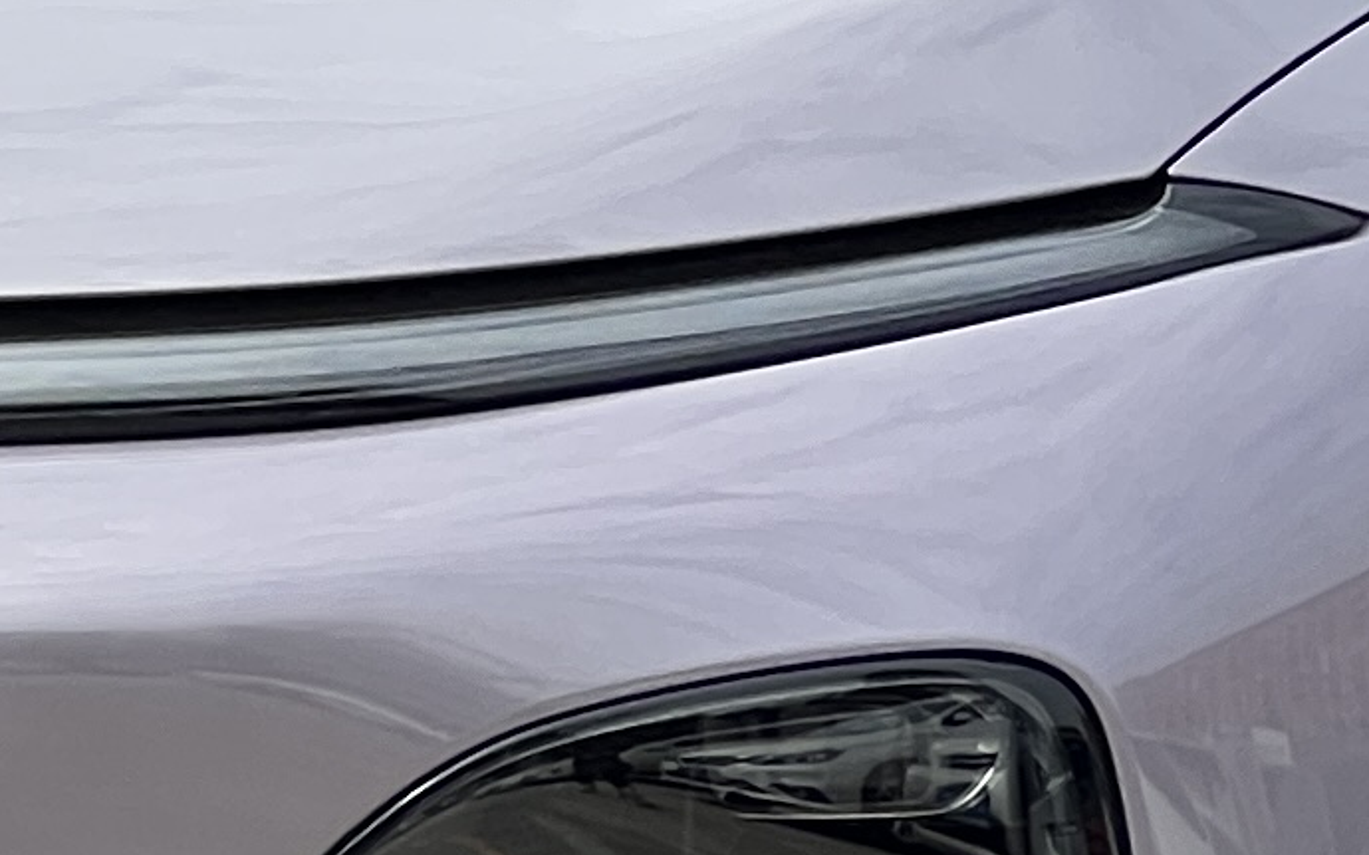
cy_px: 38
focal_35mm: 477
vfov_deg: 2.8
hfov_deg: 4.4
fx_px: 17794
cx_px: 1155
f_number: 2.8
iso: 32
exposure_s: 1/506
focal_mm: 9
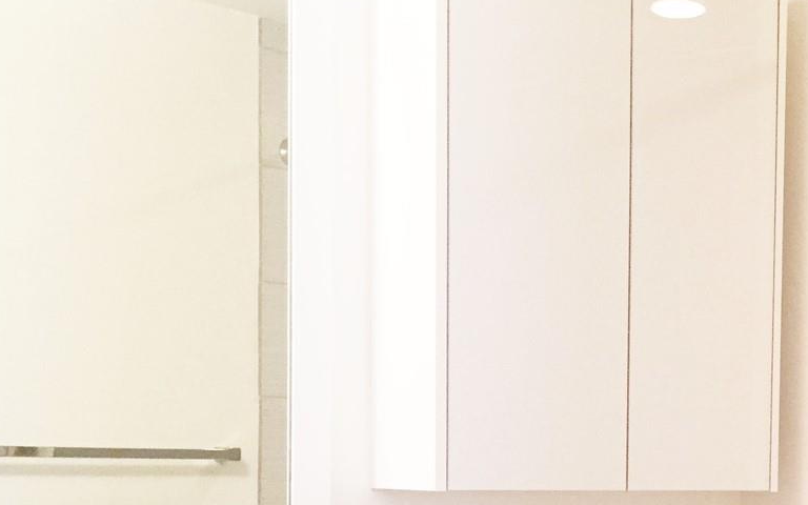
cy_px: 539
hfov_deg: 30.1
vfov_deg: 19.5
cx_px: 781
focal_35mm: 64
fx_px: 1409
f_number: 2.2
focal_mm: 4.15
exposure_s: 1/30
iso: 160
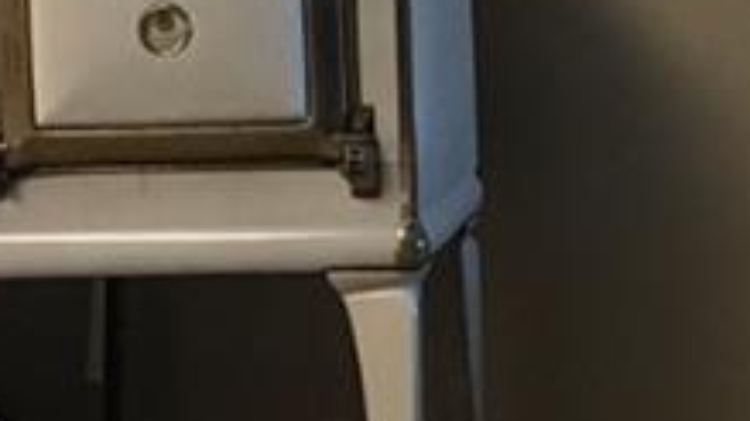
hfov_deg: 9.5
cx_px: 1370
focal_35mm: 216
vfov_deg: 5.6
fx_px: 4294
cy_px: -41
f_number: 2.2
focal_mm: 4.15
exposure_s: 1/15
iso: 50
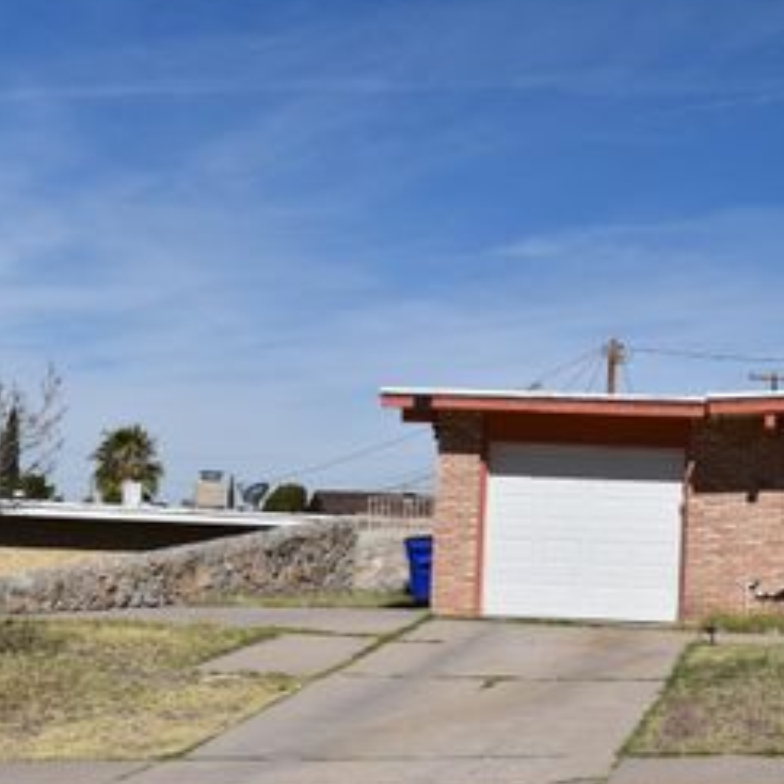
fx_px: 1534
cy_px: 485
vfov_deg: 28.6
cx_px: 794
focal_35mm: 60
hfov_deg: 27.0
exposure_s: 1/400
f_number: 10
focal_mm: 23
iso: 100
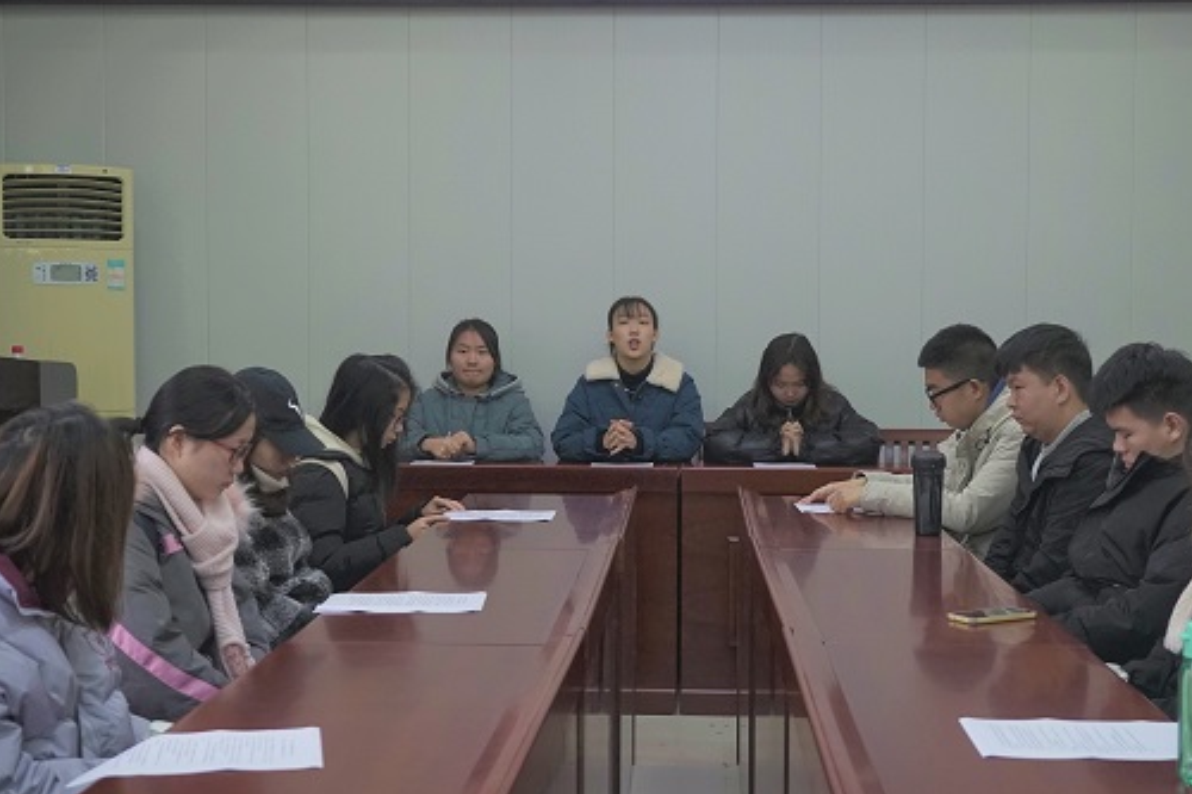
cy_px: 389
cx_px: 646
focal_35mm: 54
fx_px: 1787
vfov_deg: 25.0
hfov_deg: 36.9
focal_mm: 36
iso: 1000
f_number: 5
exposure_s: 1/100
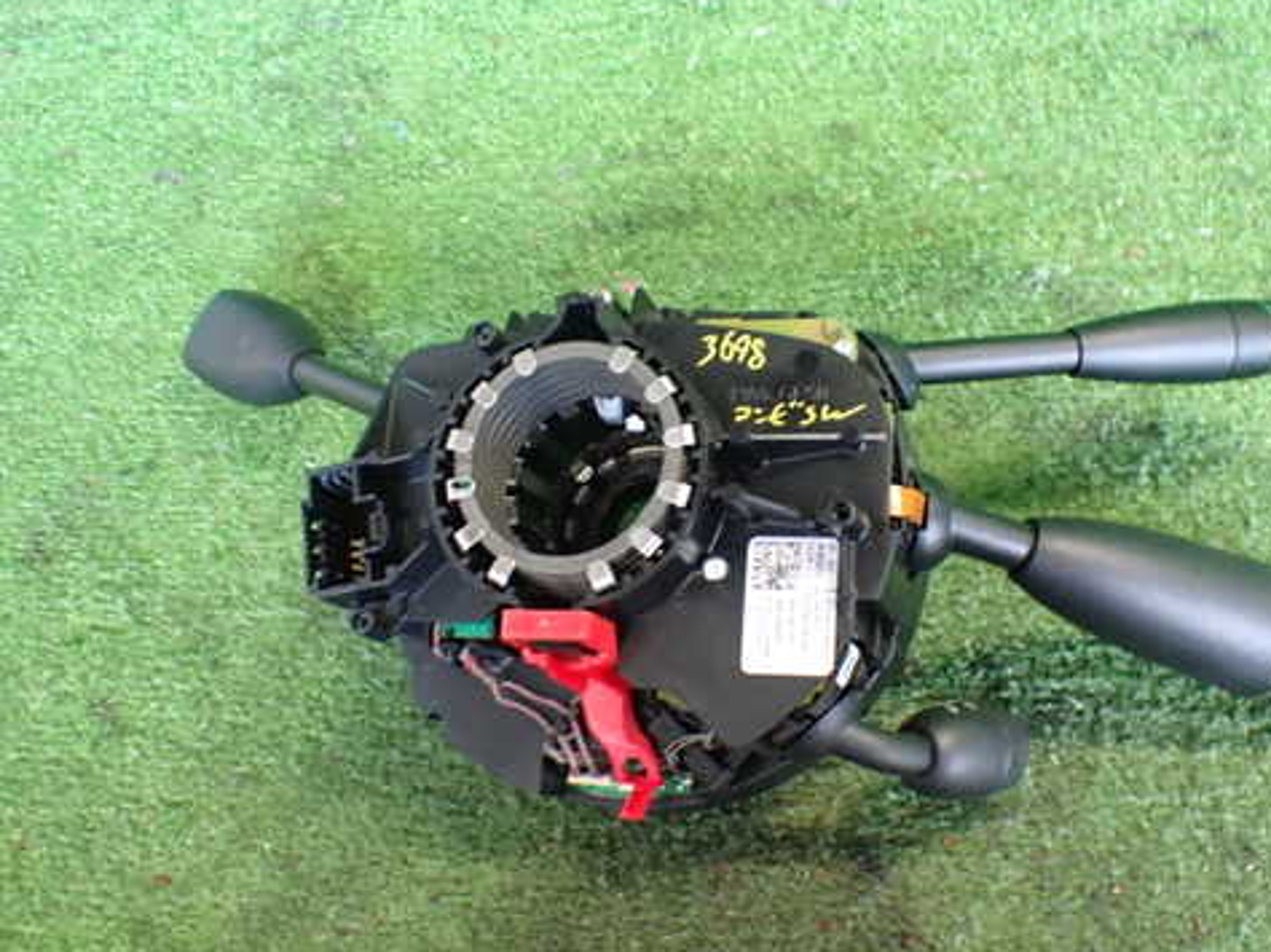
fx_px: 1395
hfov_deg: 48.9
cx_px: 719
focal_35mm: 38
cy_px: 510
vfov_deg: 37.7
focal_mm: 5.4
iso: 800
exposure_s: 1/50
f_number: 2.3
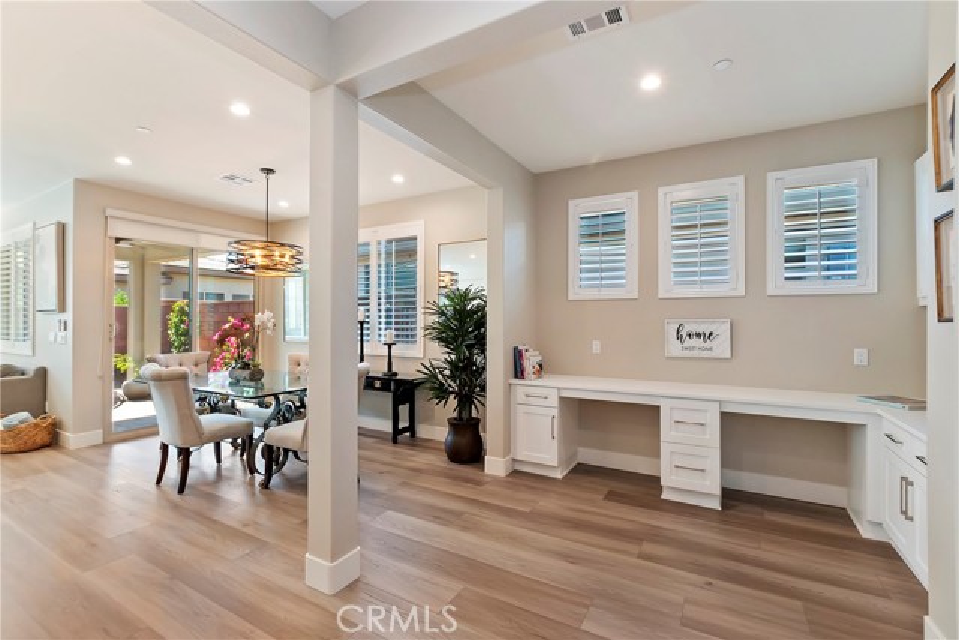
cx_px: 480
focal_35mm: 15
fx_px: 400
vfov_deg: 77.4
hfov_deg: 100.4
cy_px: 320
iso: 400
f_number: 8
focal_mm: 10
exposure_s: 1/30
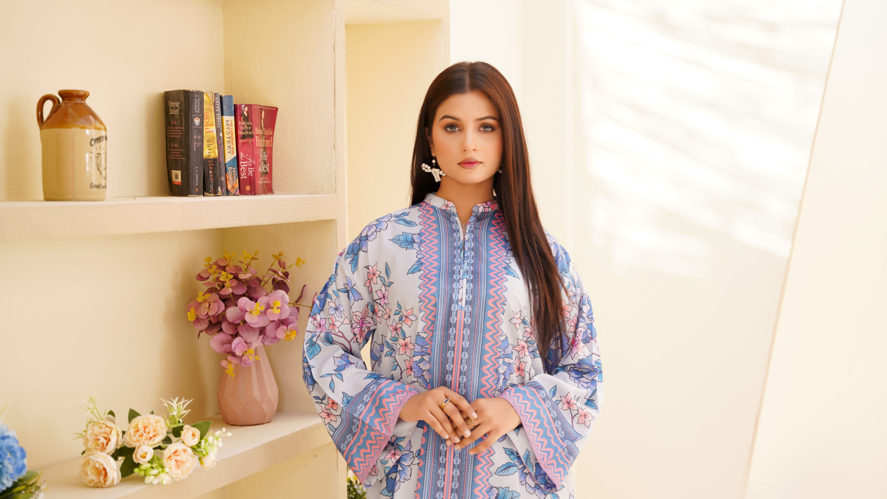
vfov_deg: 20.0
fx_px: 1414
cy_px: 257
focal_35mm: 60
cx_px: 445
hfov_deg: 34.8
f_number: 3.2
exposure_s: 1/125
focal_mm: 57.1
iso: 100
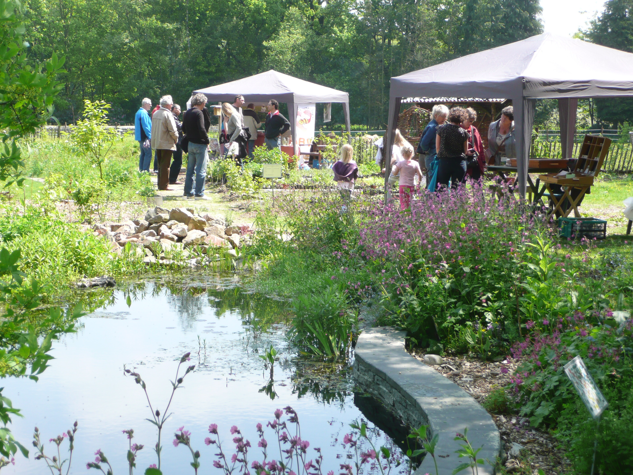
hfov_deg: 31.2
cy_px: 238
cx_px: 316
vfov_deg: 23.7
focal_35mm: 62
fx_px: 1134
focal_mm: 10.2
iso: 100
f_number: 4.5
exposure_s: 1/160
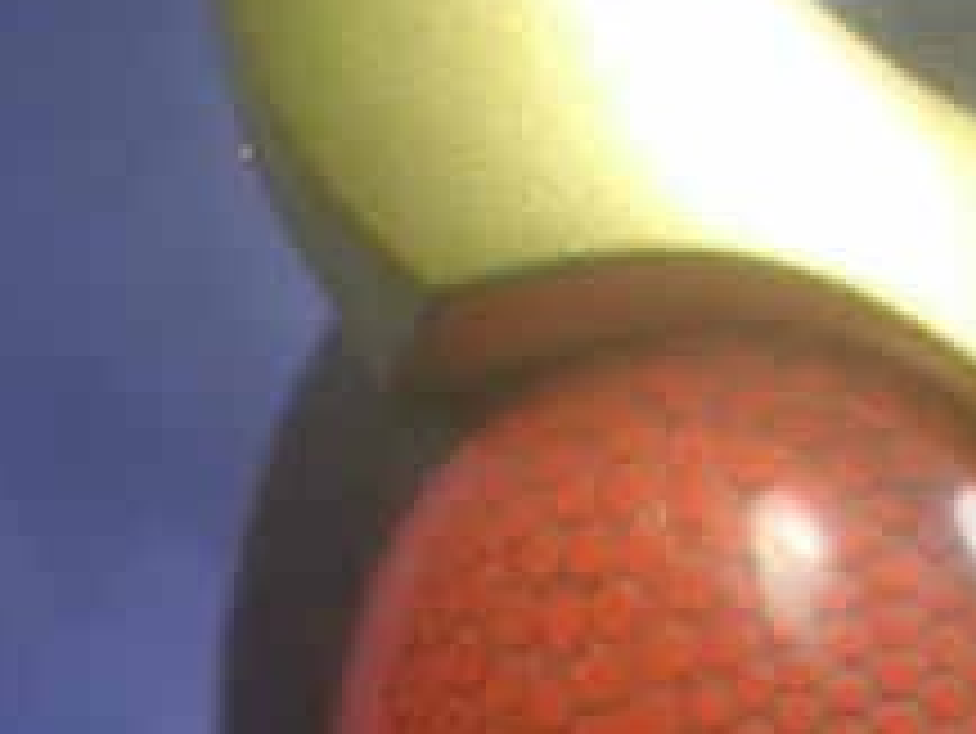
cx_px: -90
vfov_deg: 13.9
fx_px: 2906
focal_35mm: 103
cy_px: 896
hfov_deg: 18.4
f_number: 2.6
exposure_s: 1/20
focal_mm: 5.8
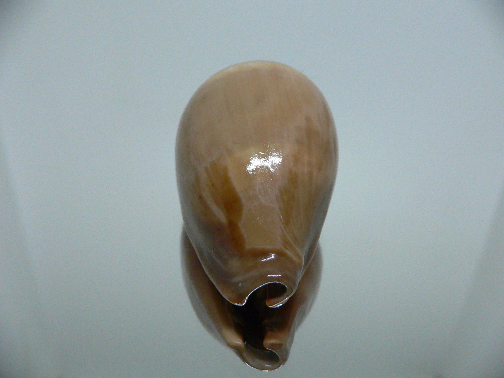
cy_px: 189
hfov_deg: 52.6
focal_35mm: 35
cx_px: 252
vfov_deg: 40.7
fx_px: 510
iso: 200
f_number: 2.8
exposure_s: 1/50
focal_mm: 4.6
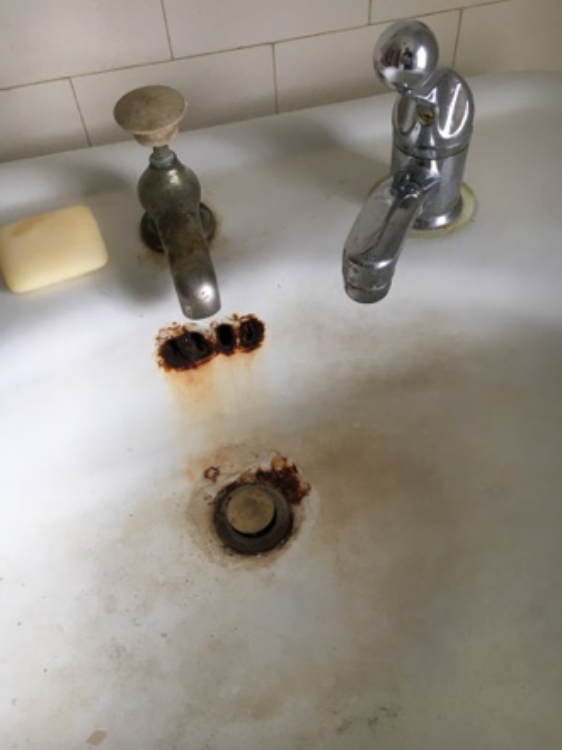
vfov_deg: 61.7
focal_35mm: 29
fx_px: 628
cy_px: 375
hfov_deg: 48.2
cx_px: 281
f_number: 2.2
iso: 64
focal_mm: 4.15
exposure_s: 1/30
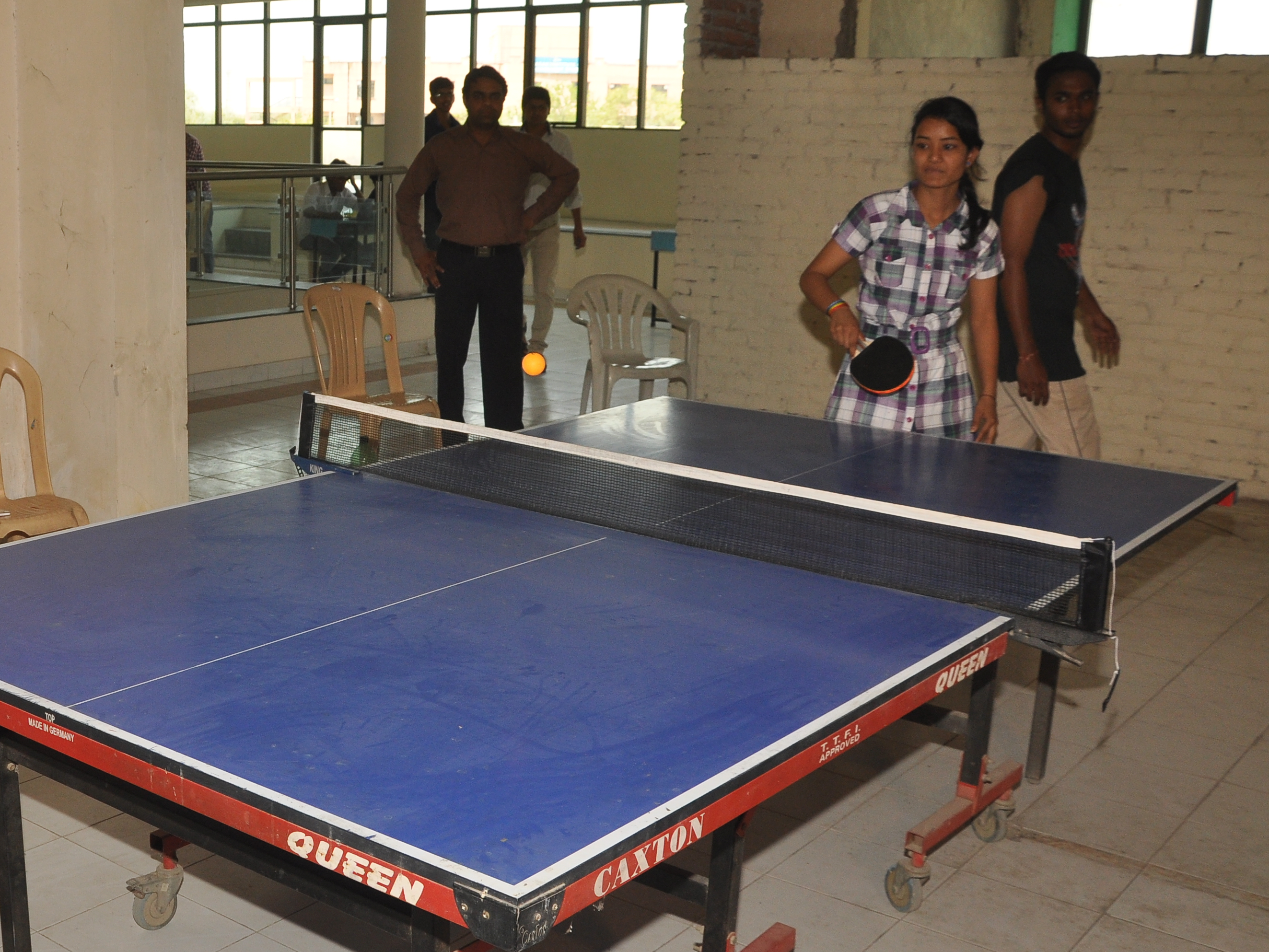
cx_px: 268
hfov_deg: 42.9
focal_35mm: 42
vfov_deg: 34.4
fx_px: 1540
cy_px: 493
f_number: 7.1
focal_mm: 18
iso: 400
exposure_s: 1/125
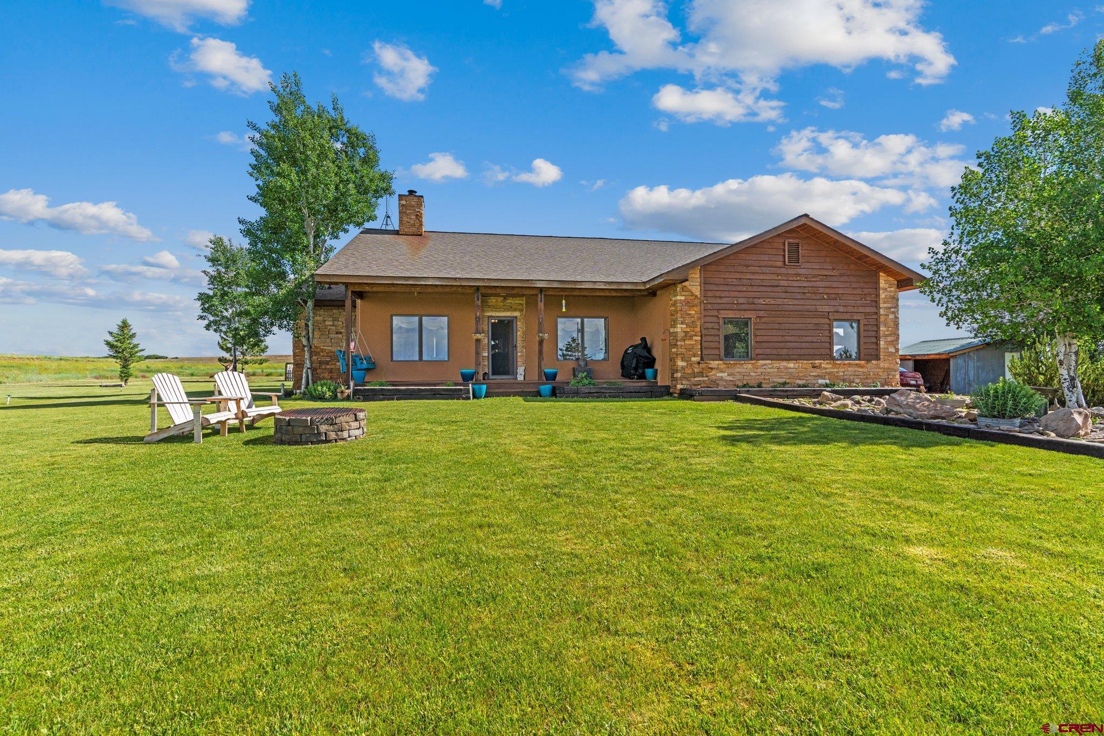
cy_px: 368
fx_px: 521
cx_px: 552
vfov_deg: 70.4
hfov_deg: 93.3
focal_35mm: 17
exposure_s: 1/750
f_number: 8
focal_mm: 17
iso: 400
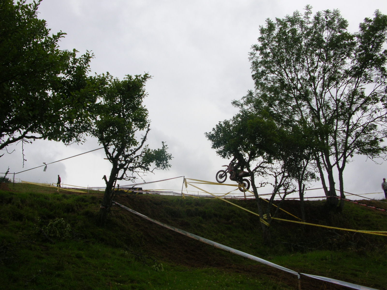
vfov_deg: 40.7
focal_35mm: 35
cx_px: 194
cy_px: 145
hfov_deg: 52.6
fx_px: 391
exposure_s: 1/200
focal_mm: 5.8
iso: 50
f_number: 5.6
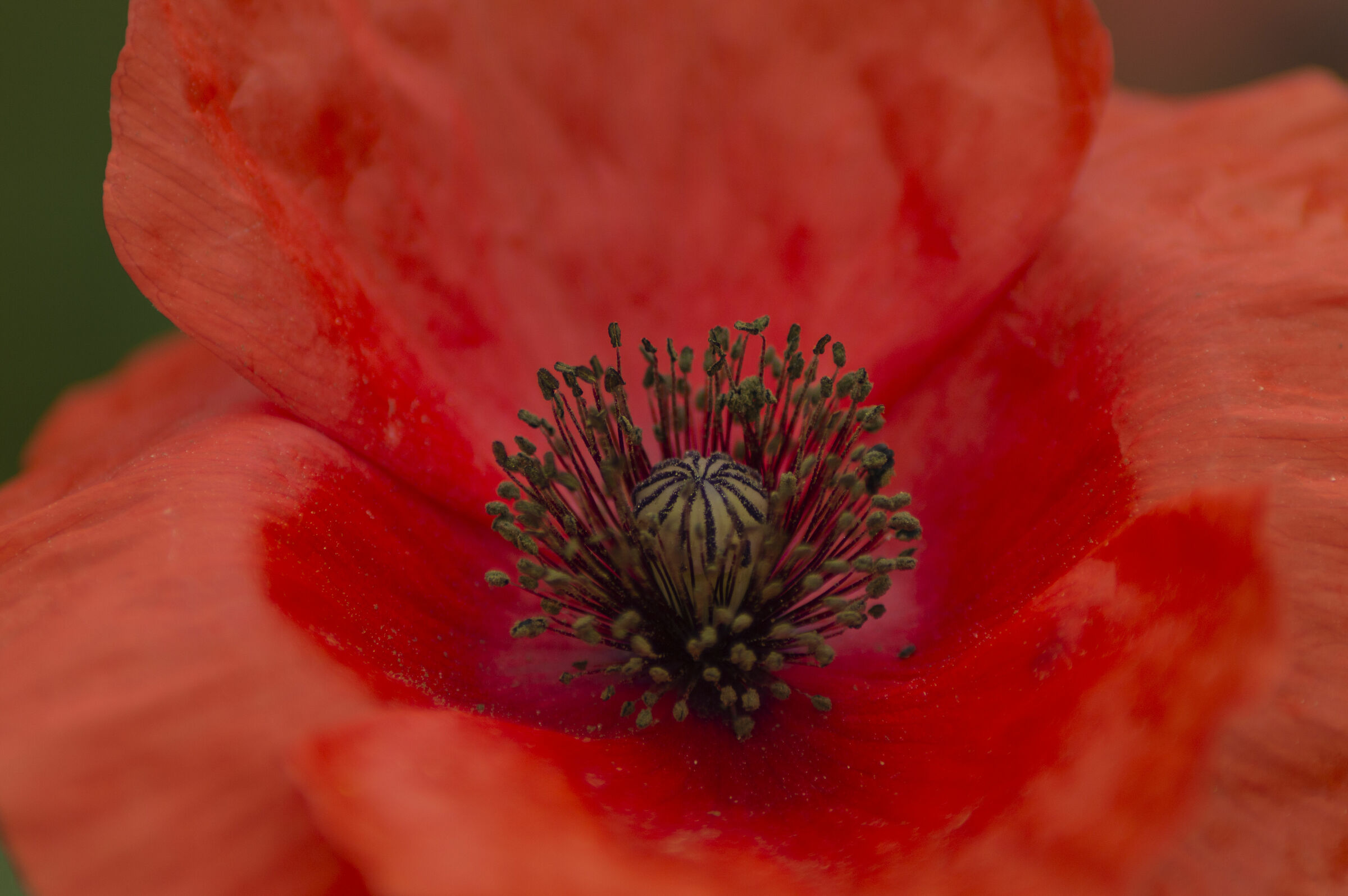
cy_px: 448
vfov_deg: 3.0
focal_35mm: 450
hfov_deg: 4.6
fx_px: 16836
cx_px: 674
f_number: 5.6
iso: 100
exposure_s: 1/400
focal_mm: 300
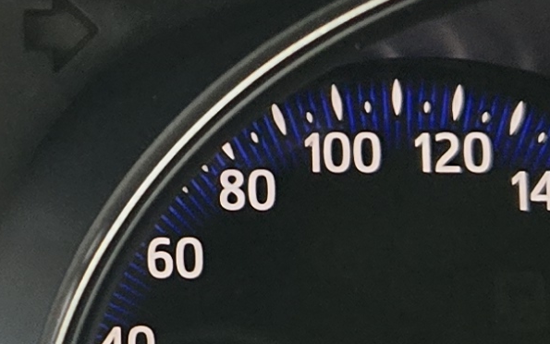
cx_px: -292
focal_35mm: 164
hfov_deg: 12.1
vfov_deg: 7.9
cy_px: -30
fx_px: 2458
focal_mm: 5.4
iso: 1250
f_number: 1.8
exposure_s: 1/33.3
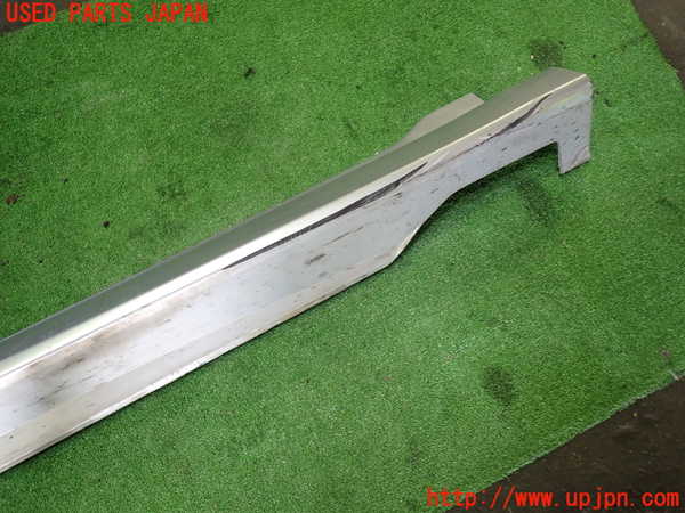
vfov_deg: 54.9
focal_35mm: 25
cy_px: 256
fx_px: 495
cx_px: 342
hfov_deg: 69.4
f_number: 2
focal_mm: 4.5
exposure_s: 1/40
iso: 200
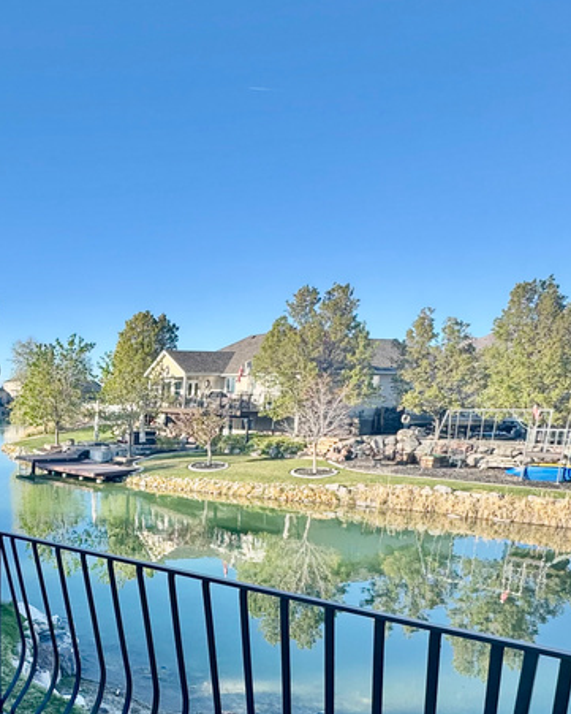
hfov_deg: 41.8
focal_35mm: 31
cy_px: 540
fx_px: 655
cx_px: 19
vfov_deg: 54.4
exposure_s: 1/700
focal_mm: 2.22
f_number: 2.2
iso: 40
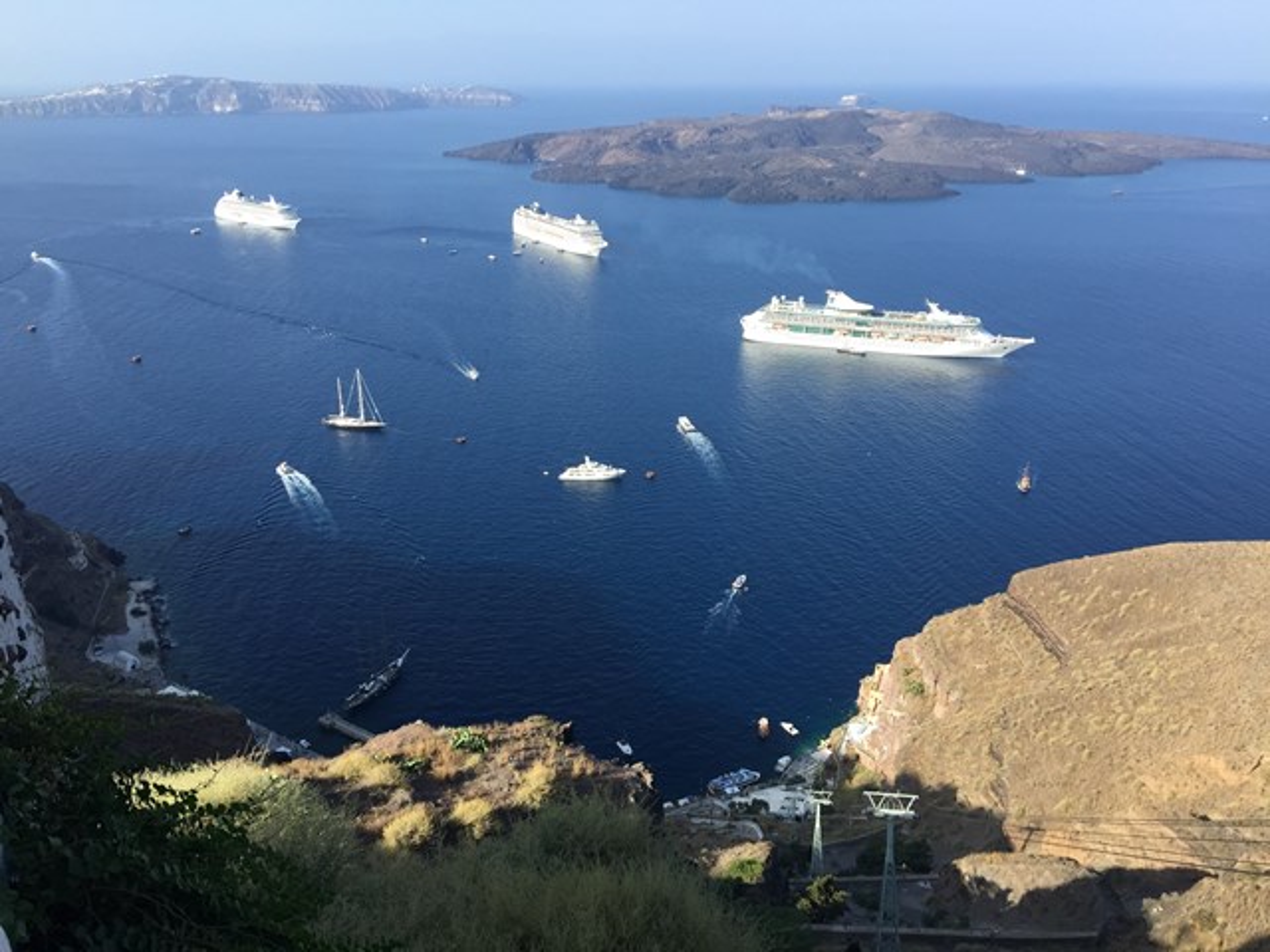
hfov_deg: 61.7
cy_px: 476
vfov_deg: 48.2
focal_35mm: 29
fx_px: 1064
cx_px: 635
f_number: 2.2
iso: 32
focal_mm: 4.15
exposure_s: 1/989
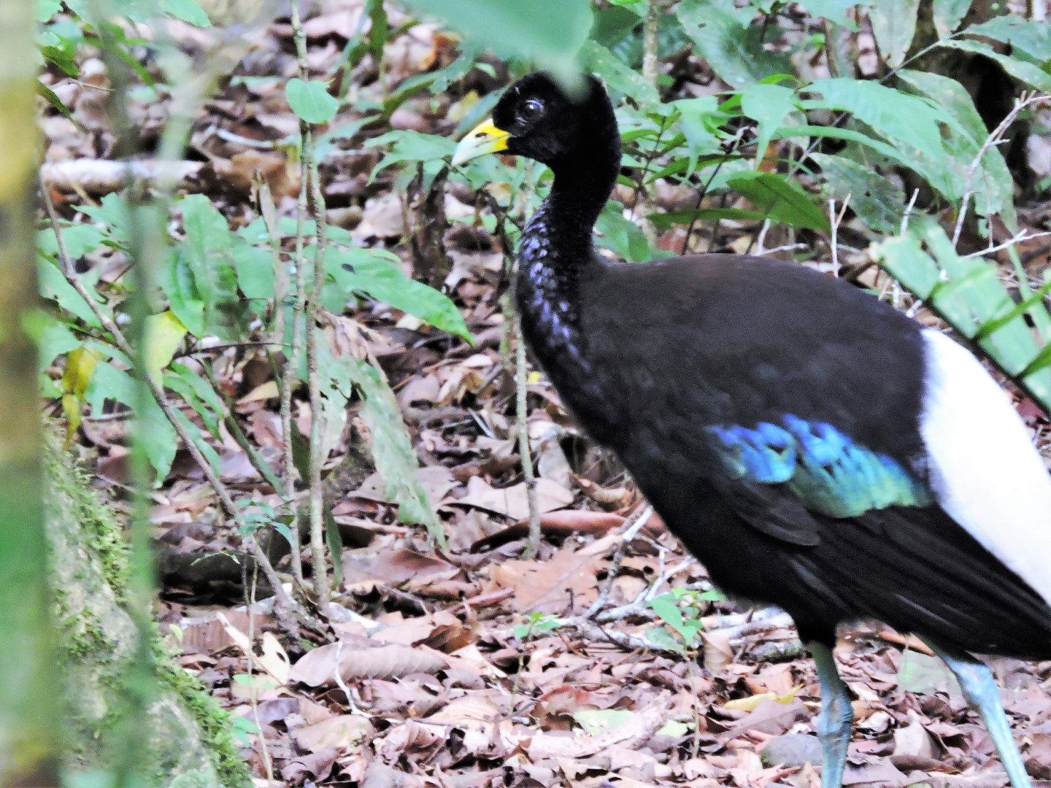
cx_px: 526
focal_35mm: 600
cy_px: 394
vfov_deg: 2.5
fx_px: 18217
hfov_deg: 3.3
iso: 800
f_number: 5.6
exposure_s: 1/25
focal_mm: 107.5
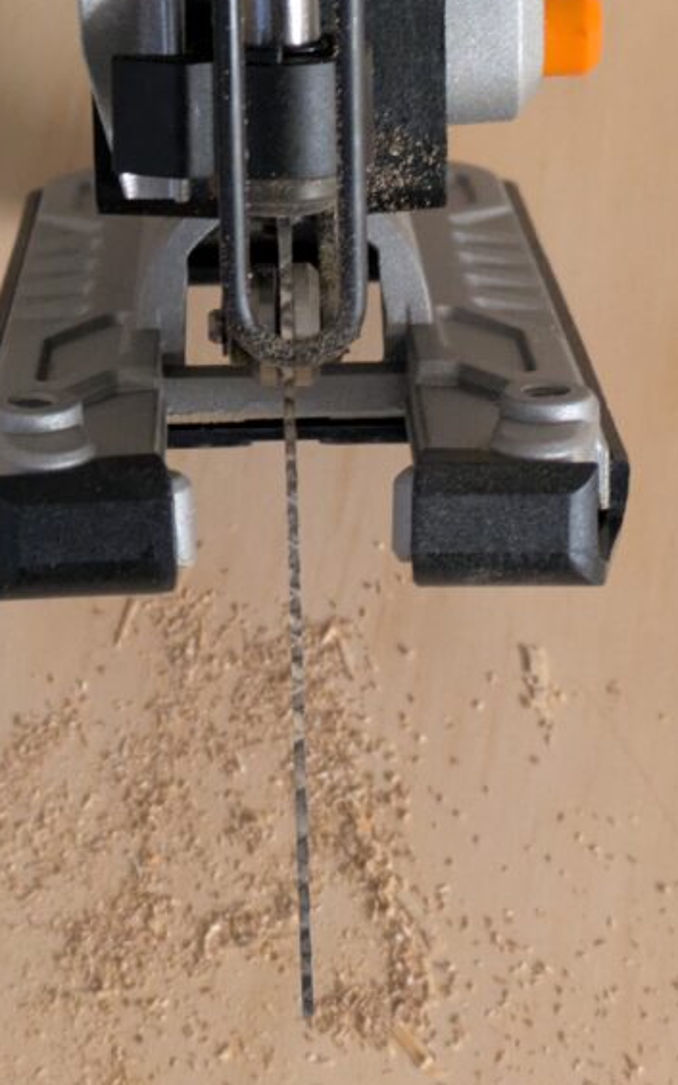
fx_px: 2898
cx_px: 321
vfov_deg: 21.2
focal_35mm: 98
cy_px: 494
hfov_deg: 13.3
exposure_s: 1/25
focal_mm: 5.43
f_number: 1.89
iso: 307
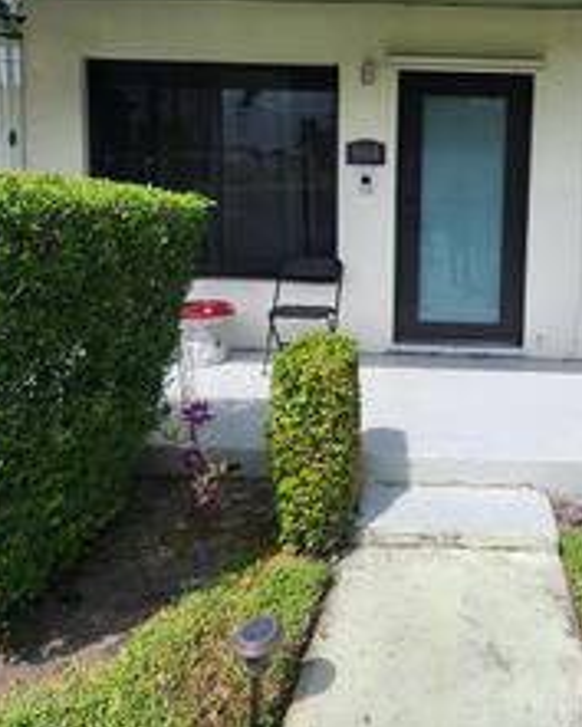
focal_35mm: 23
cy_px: 240
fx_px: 495
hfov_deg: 56.9
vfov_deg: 70.4
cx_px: 457
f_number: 2.2
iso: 50
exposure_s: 1/2000
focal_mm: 2.2
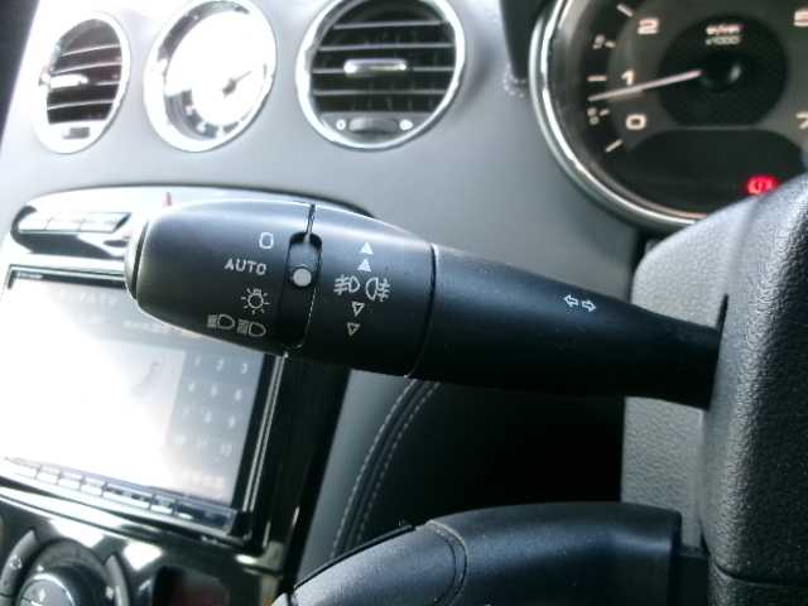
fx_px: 840
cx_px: 404
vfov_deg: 39.7
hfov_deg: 51.4
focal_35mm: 36
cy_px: 303
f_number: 4.5
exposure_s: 1/34
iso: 256
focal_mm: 6.4
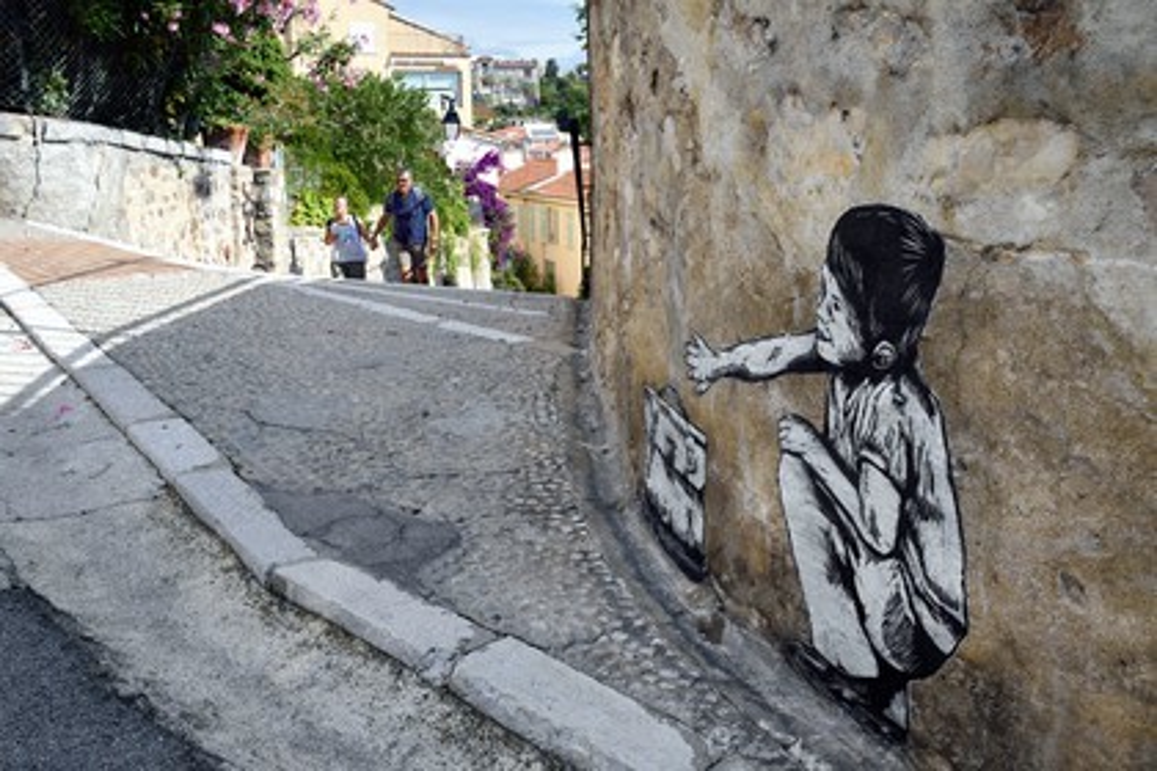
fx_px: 1093
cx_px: 578
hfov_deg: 55.8
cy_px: 386
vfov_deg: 38.9
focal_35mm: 34
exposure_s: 1/160
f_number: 13
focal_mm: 34
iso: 200
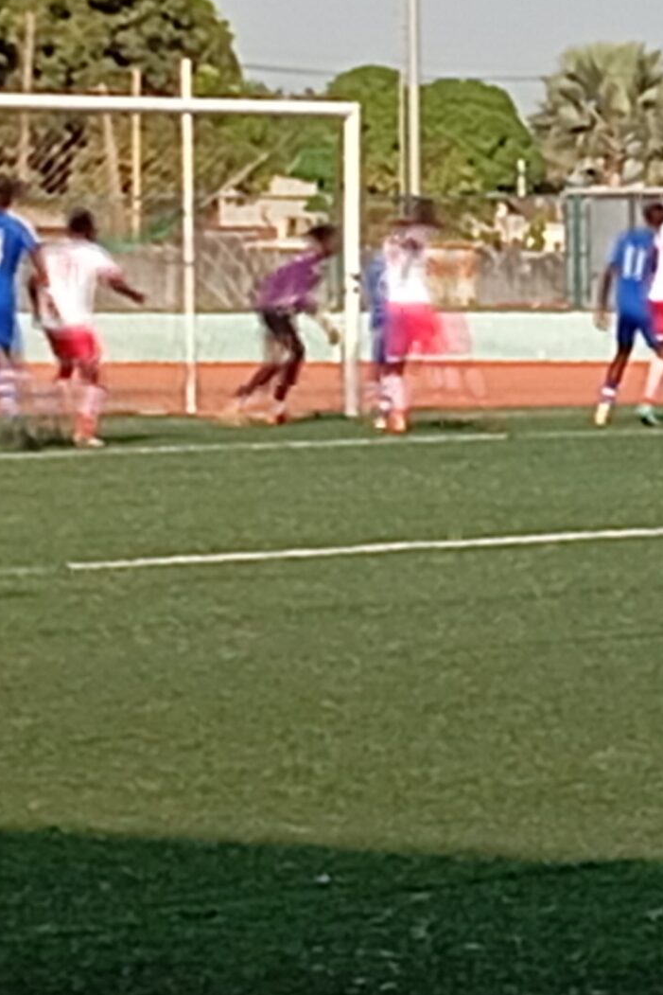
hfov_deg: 4.9
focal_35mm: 279
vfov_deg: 7.4
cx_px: 733
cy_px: 346
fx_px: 7704
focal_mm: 4.22
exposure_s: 1/412
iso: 106
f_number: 1.8
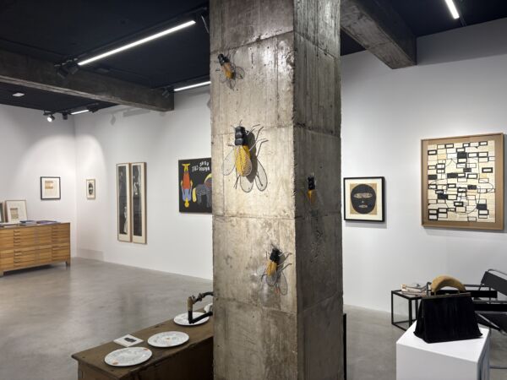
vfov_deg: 53.1
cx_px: 254
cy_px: 190
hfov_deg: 67.3
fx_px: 381
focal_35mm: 26
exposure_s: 1/104
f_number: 1.6
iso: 40
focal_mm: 5.96
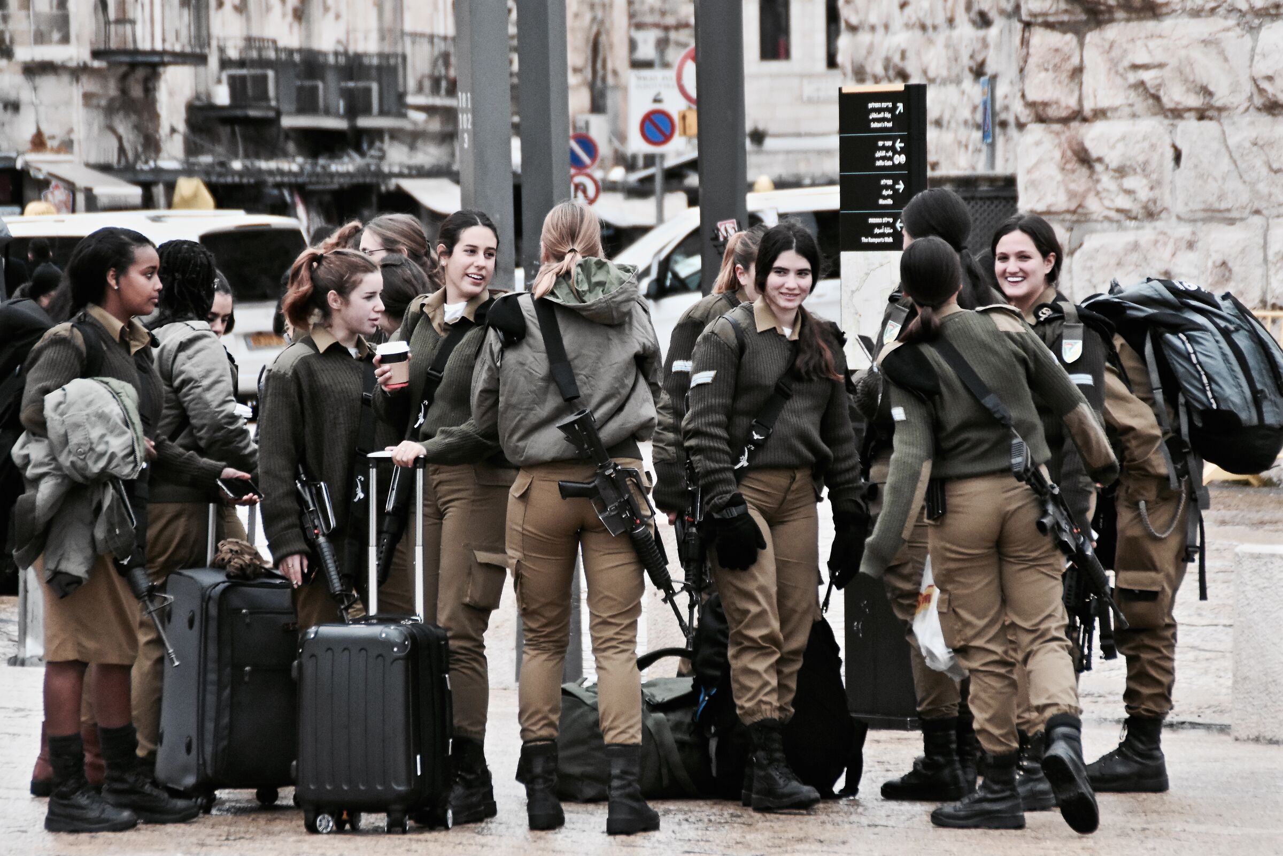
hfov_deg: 6.9
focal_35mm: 300
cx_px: 642
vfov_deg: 4.6
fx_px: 10691
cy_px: 428
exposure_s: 1/2500
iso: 3200
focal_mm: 200
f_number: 6.3
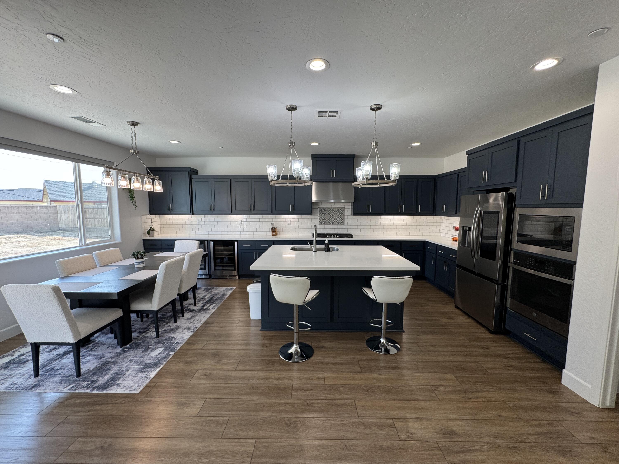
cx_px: 310
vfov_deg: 85.7
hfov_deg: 102.1
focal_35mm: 14
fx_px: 250
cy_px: 232
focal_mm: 2.22
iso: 100
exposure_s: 1/120
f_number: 2.2
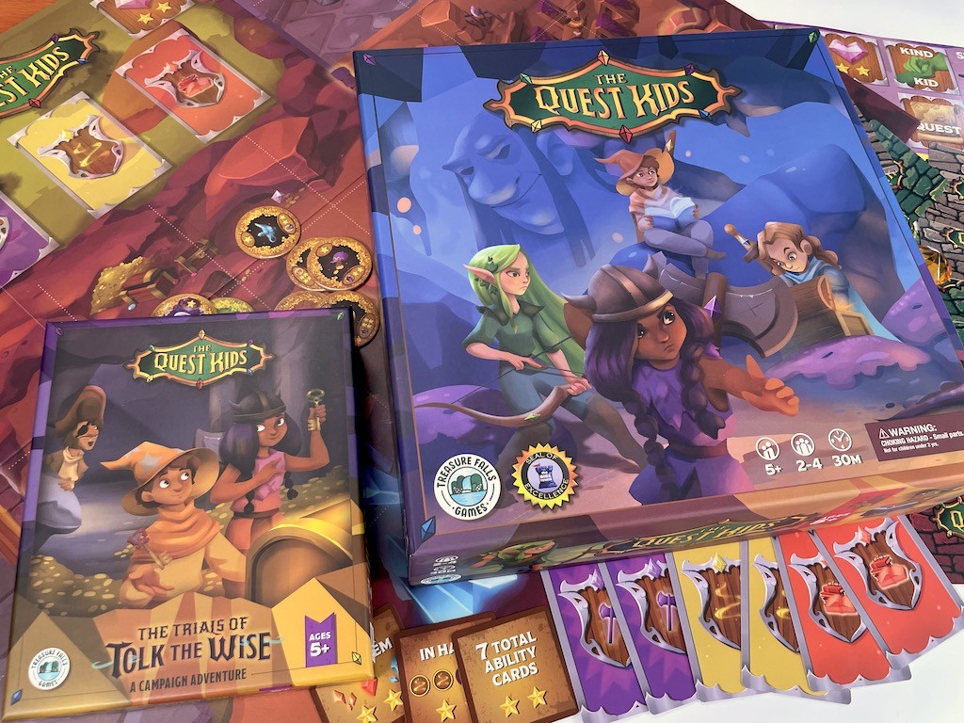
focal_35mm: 26
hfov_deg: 67.3
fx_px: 724
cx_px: 482
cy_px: 362
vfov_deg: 53.1
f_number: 1.6
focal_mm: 4.2
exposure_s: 1/121
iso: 80
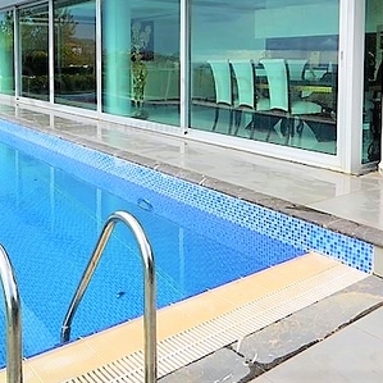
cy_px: 77
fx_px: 463
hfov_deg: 44.8
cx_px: 166
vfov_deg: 42.9
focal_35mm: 37
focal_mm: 12
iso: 100
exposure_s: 1/200
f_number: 7.1
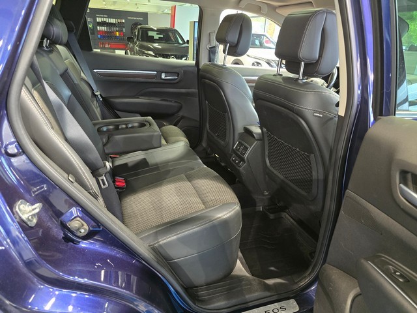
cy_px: 156
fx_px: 277
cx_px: 208
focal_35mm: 23
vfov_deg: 58.9
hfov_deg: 73.9
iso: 1250
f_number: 1.7
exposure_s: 1/100
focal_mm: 6.3
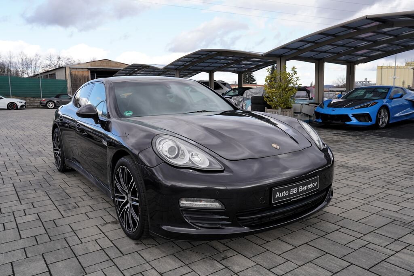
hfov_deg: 65.5
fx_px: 322
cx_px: 207
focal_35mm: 28
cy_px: 138
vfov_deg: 46.4
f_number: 6.3
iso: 100
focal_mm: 28
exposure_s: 1/160
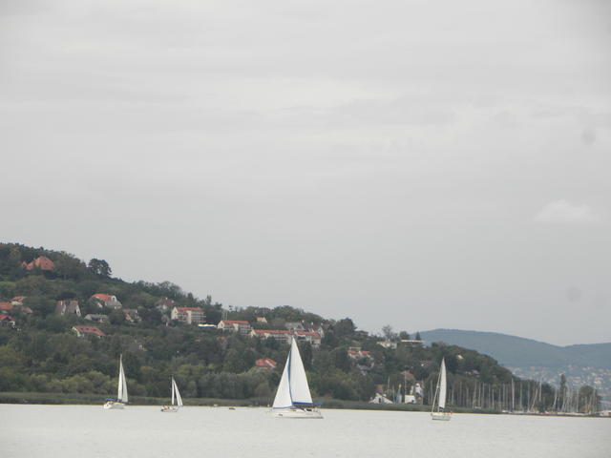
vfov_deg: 6.8
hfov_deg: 9.0
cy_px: 229
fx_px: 3866
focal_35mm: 219
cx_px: 306
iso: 80
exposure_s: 1/250
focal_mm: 39.11
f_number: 4.5
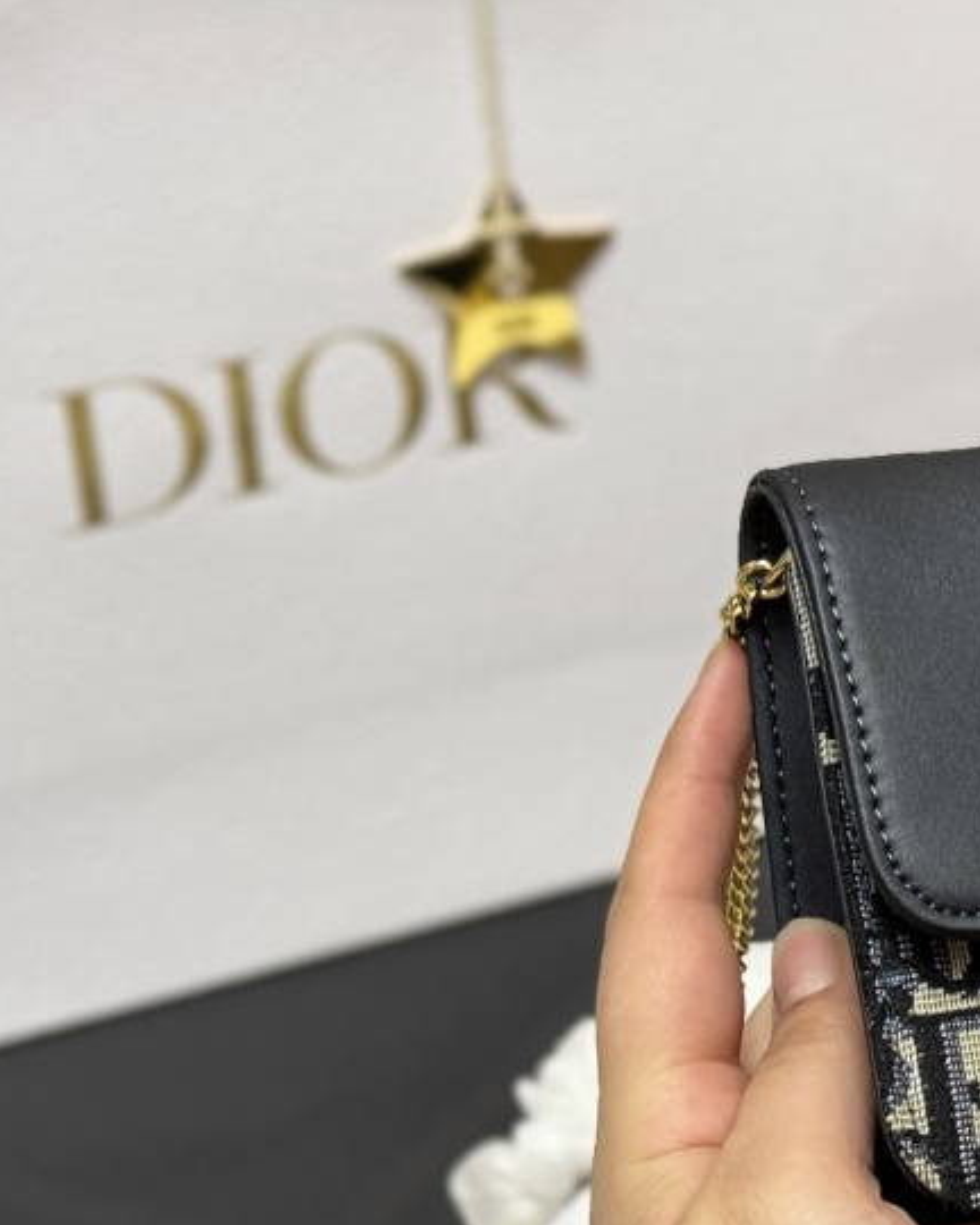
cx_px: 1536
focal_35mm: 125
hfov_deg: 11.7
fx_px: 4532
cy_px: 603
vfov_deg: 15.4
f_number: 1.78
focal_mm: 6.76
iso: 100
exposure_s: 1/79
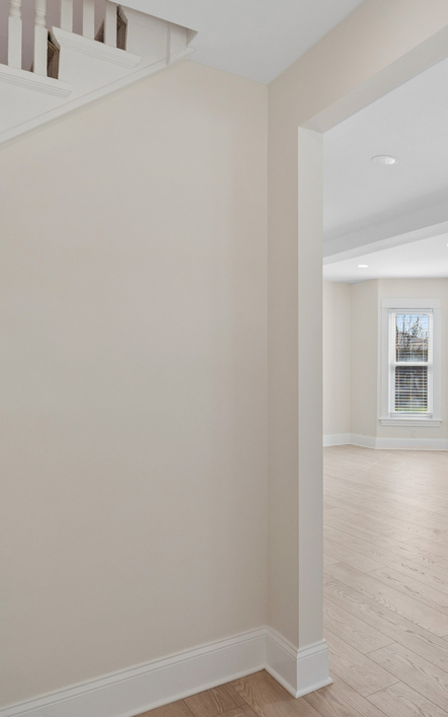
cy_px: 357
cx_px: 449
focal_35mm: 35
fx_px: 684
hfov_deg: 33.2
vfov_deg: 55.3
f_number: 8
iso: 400
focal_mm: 15
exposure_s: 1/80
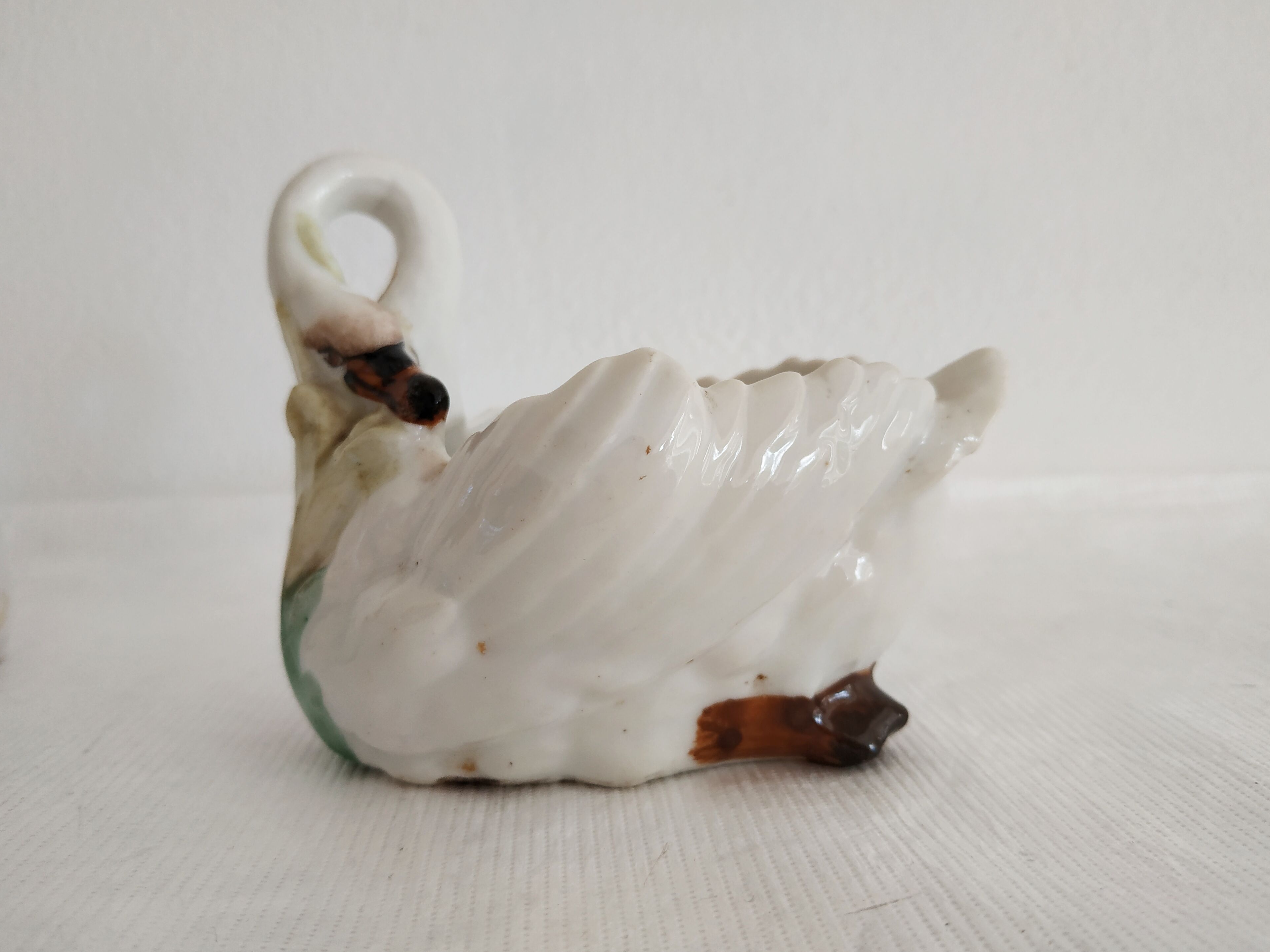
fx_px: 917
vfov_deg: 54.9
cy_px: 485
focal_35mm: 25
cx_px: 637
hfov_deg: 69.4
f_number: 1.9
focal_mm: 3.94
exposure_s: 1/100
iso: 125
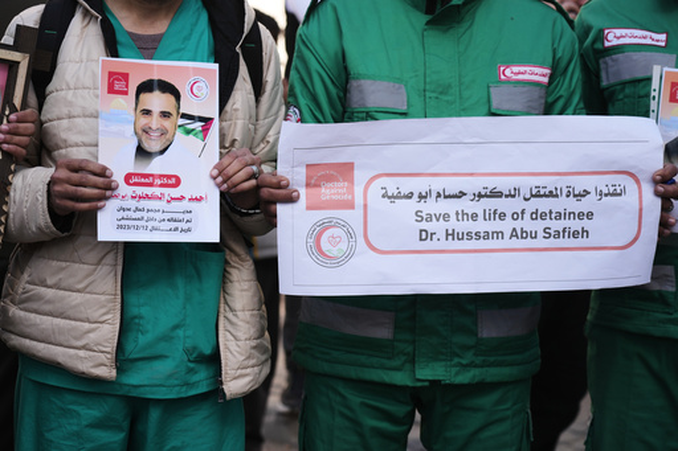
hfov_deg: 19.5
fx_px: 1977
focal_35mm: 105
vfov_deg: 13.0
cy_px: 226
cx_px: 339
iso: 400
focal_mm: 105
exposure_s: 1/800
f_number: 4.5
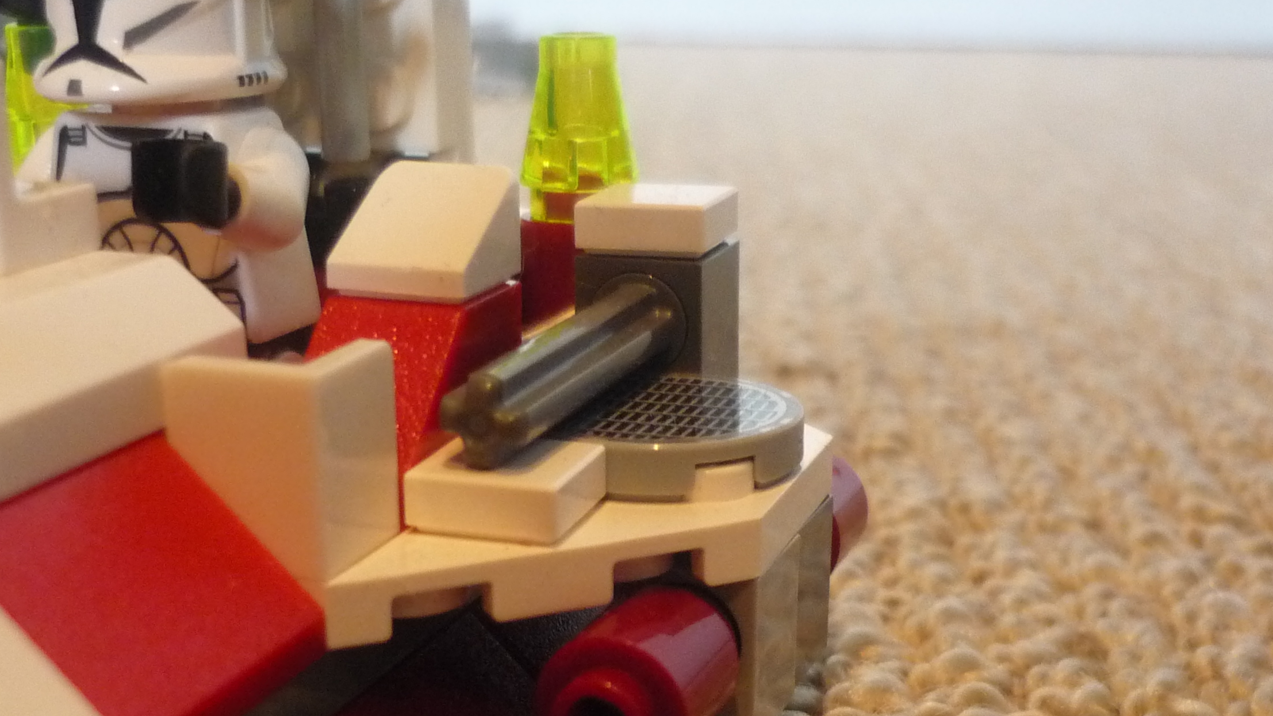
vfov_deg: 22.2
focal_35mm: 53
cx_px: 618
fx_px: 1789
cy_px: 611
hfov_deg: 39.2
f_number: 2.8
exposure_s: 1/20
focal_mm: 5.5
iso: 400
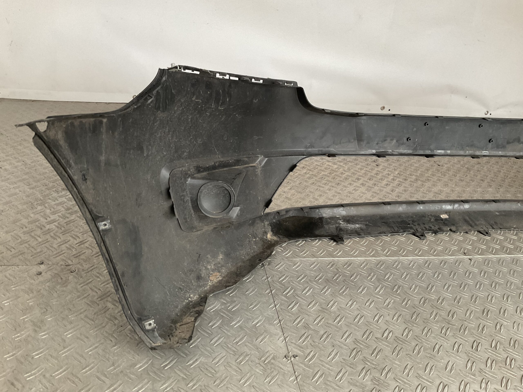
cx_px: 262
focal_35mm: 29
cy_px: 196
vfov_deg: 48.2
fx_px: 438
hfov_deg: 61.7
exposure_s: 1/50
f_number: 1.8
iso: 125
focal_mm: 3
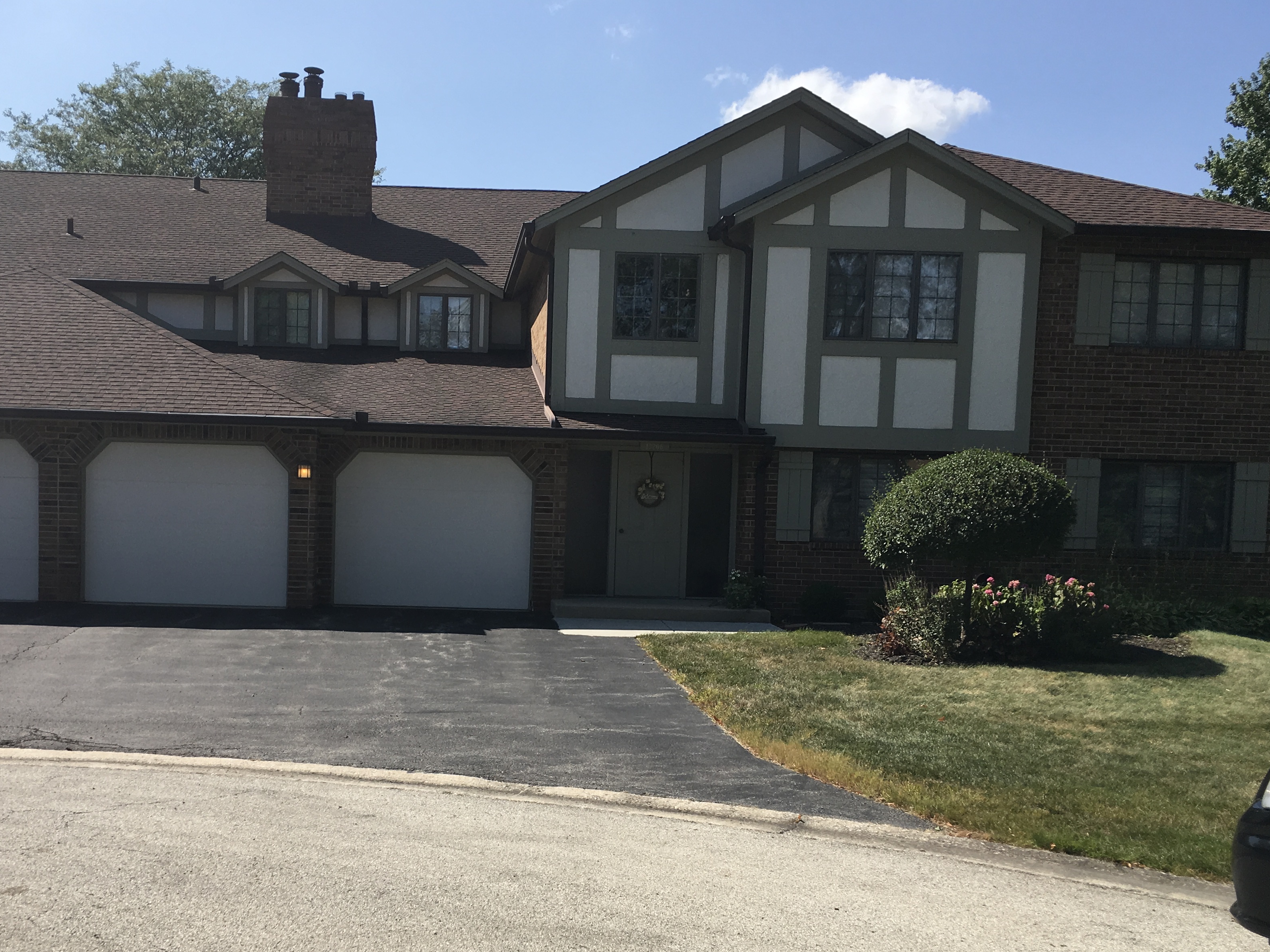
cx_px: 480
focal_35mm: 37
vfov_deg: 38.4
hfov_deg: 49.7
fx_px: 1357
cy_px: 599
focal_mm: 4.15
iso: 25
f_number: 2.2
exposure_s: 1/1538
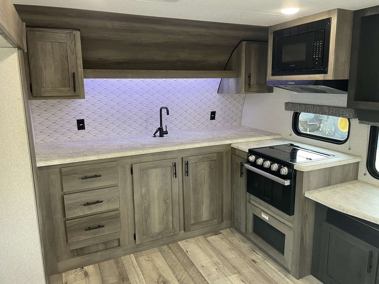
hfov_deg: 67.3
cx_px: 190
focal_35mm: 26
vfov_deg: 53.1
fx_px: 285
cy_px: 142
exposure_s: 1/65
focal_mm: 4.2
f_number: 1.6
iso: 125
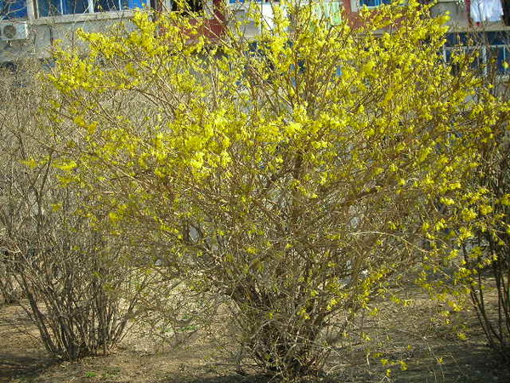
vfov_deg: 37.7
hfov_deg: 49.0
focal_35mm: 38
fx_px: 560
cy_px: 192
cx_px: 255
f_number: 3.2
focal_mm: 6.3
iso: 50
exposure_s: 1/176
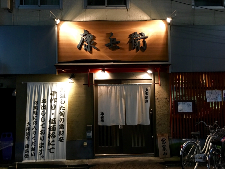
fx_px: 188
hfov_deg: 61.7
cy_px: 84
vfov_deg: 48.2
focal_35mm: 29
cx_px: 112
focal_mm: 4.15
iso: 200
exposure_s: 1/17
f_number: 2.2
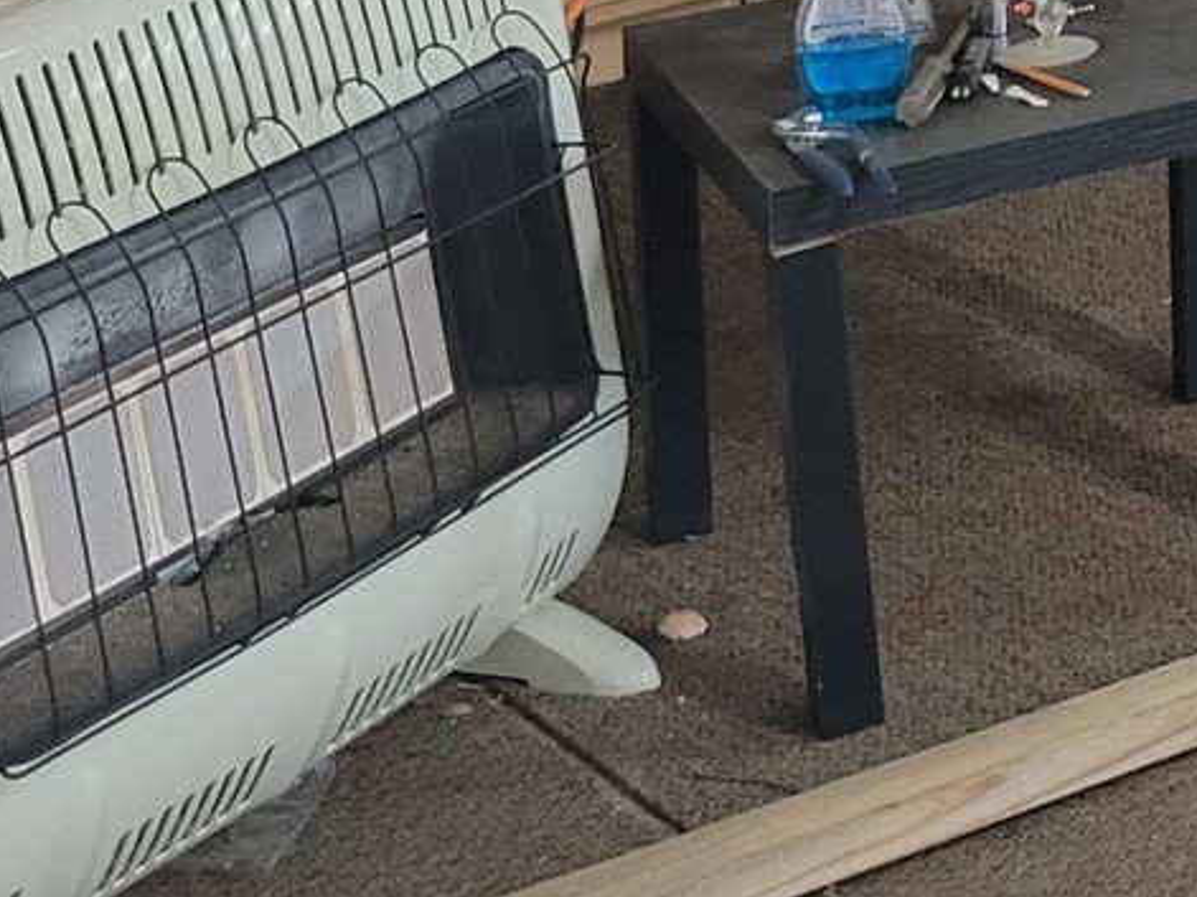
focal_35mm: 106
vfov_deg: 12.5
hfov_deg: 15.1
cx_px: 2389
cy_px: -828
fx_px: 3664
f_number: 1.8
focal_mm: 5.4
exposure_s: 1/40
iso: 400
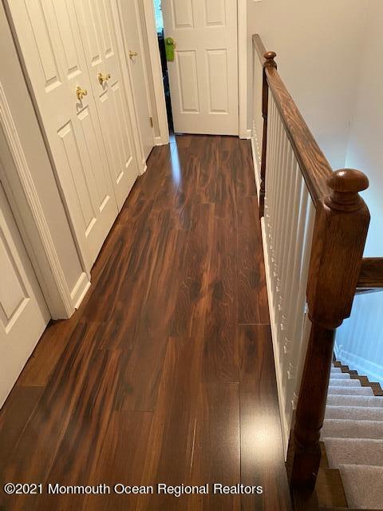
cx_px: 192
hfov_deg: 53.1
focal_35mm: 26
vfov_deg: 67.3
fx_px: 384
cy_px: 256
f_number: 1.8
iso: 500
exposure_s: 1/40
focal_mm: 4.25
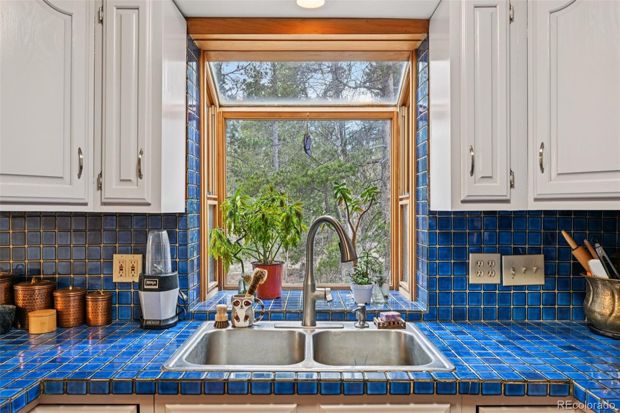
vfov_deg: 50.4
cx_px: 310
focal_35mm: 26
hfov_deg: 70.4
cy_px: 206
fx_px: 439
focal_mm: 25.5
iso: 400
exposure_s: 1/25
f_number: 8
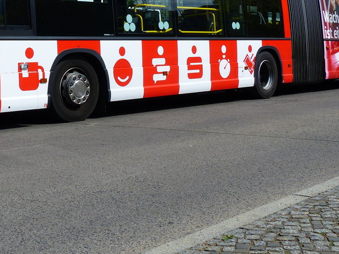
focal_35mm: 59
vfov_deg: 24.4
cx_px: 110
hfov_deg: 32.4
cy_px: 55
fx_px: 578
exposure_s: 1/1300
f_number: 4
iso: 100
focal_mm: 5.3
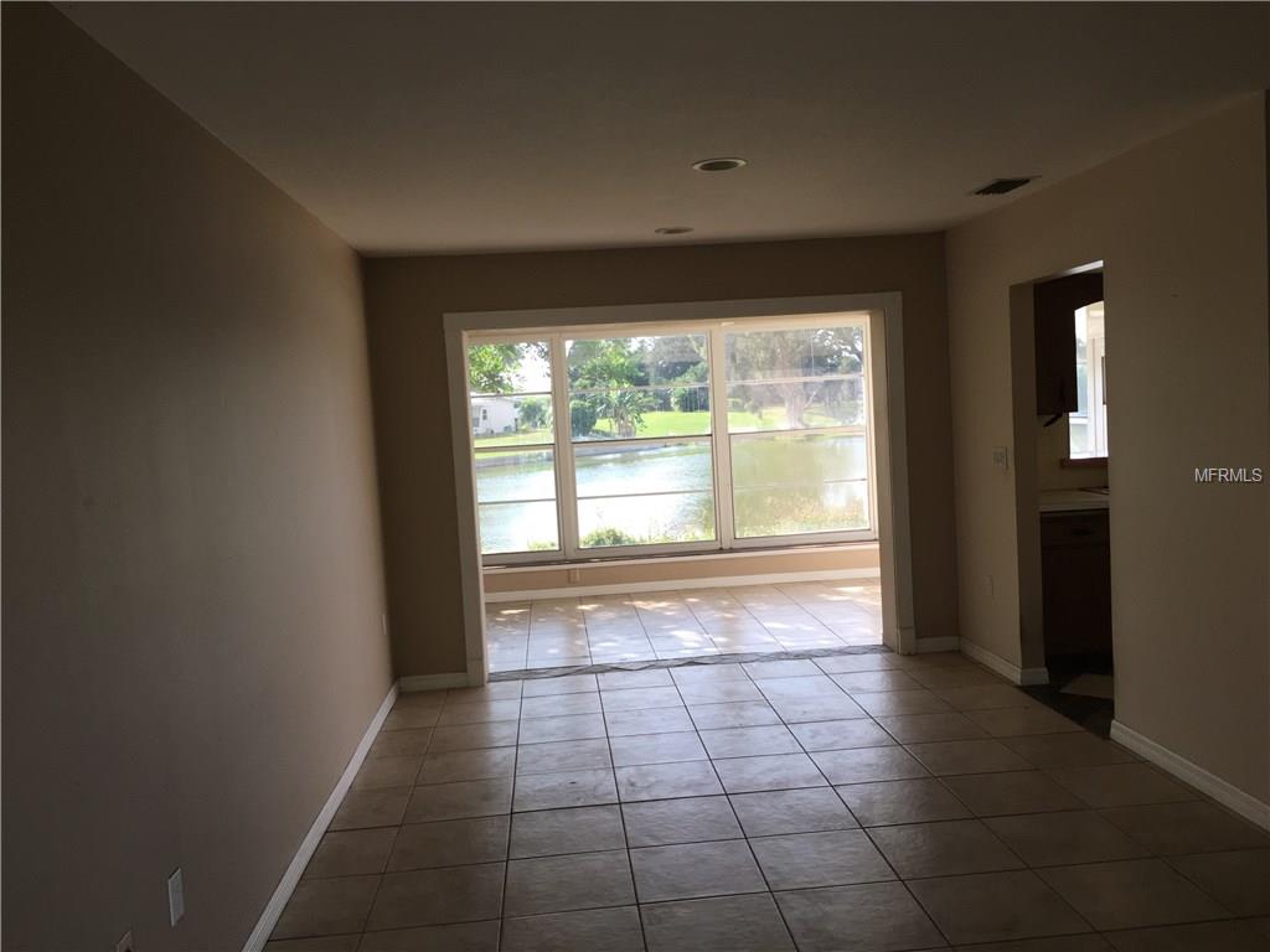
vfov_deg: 48.2
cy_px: 476
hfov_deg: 61.7
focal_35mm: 29
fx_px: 1064
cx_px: 635
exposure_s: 1/120
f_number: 2.2
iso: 40
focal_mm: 4.15
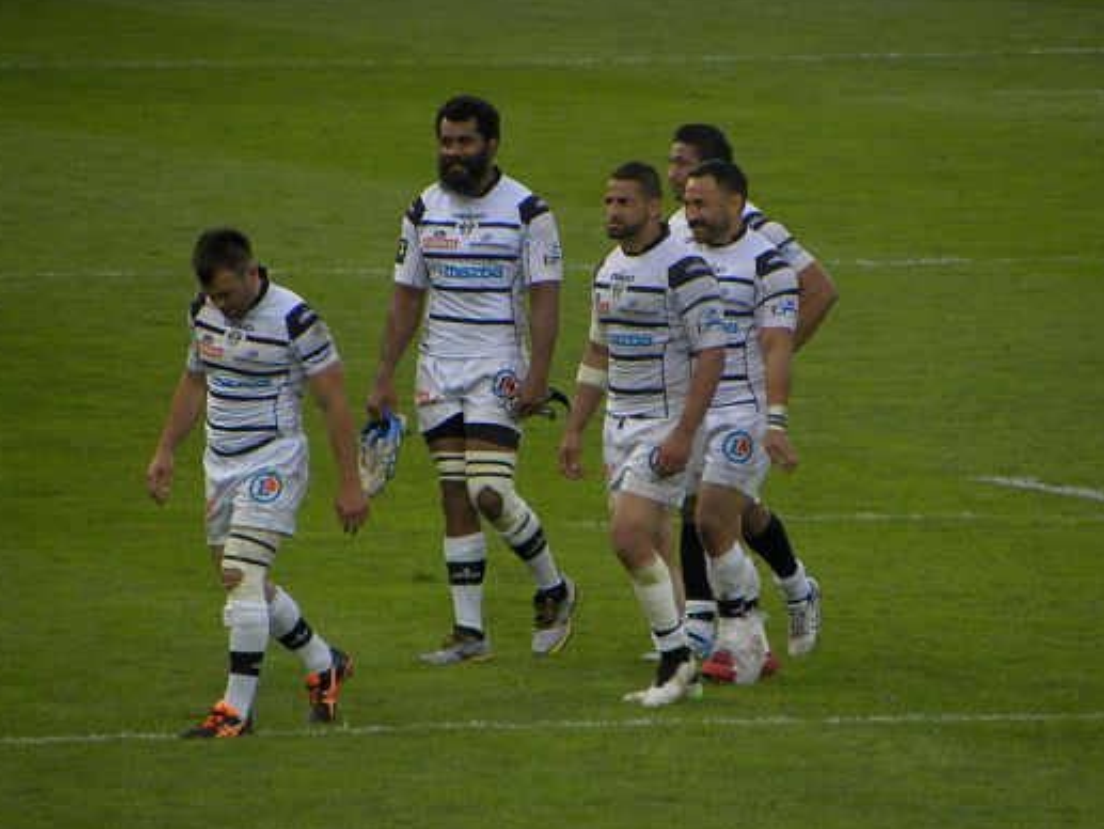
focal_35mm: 724
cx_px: 592
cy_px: 397
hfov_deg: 2.7
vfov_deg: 2.1
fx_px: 23096
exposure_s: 1/160
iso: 158
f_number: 5
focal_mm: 110.4
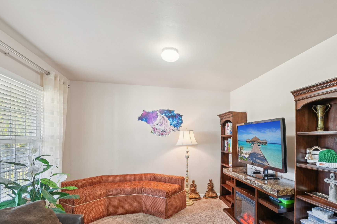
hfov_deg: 86.2
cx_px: 195
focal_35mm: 19
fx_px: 178
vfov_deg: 64.0
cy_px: 133
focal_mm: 16
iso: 400
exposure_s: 1/10
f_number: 8
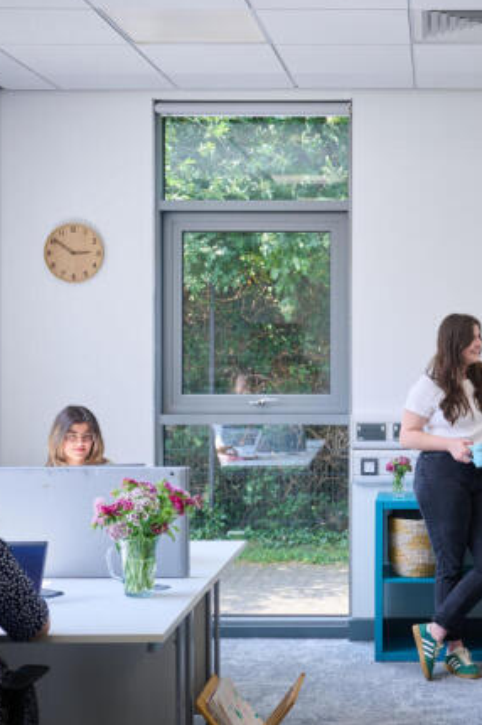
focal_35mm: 61
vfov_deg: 32.9
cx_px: 432
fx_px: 1227
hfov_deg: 21.7
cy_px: 358
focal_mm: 40
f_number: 2.8
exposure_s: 1/125
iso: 100
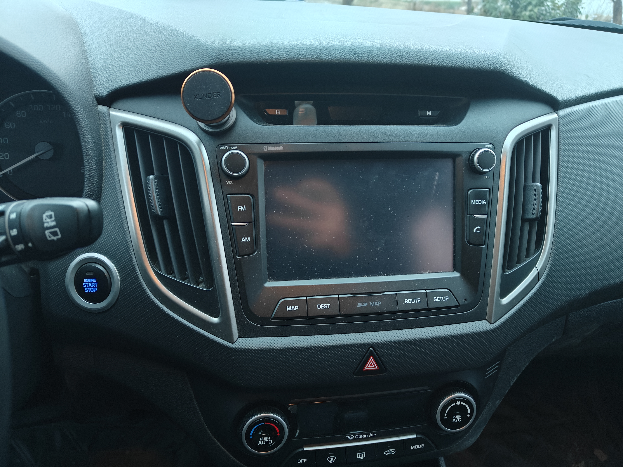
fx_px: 432
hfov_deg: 71.6
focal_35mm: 24
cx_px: 312
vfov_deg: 56.8
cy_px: 234
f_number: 1.8
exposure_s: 1/33
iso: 1250
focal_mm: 5.59
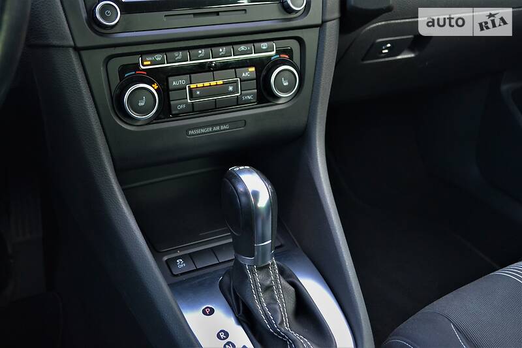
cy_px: 174
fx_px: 565
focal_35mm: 39
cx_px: 261
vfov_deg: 34.2
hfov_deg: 49.6
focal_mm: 26
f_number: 4.2
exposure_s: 1/60
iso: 1800
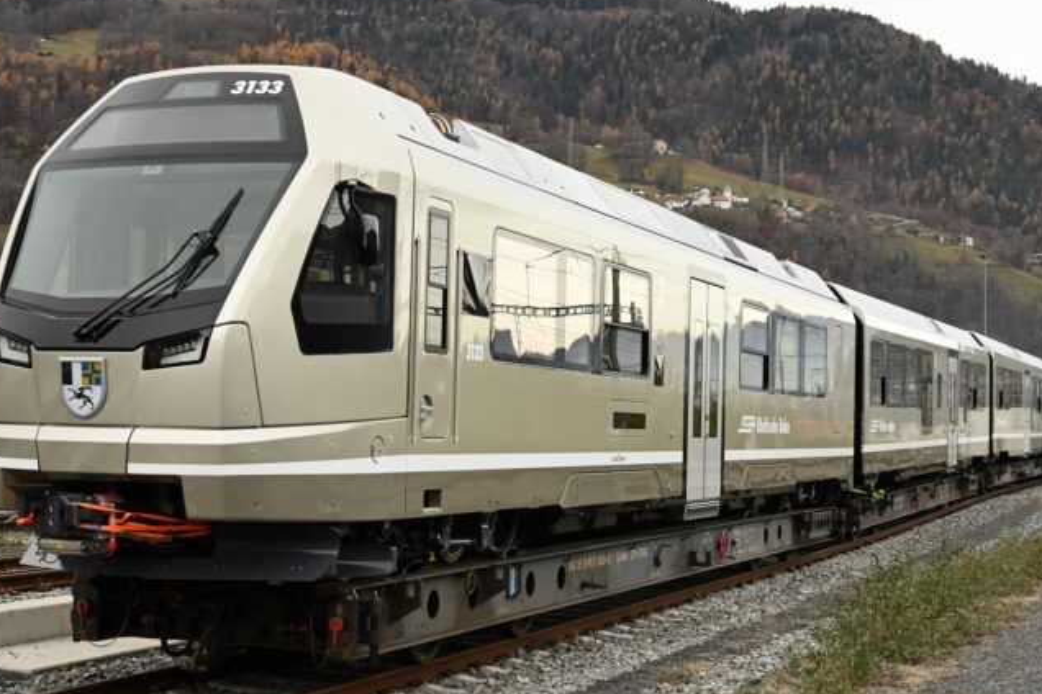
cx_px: 500
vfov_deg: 23.4
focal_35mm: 58
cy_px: 342
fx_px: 1679
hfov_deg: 34.5
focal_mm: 48
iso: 400
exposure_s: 1/250
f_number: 5.6
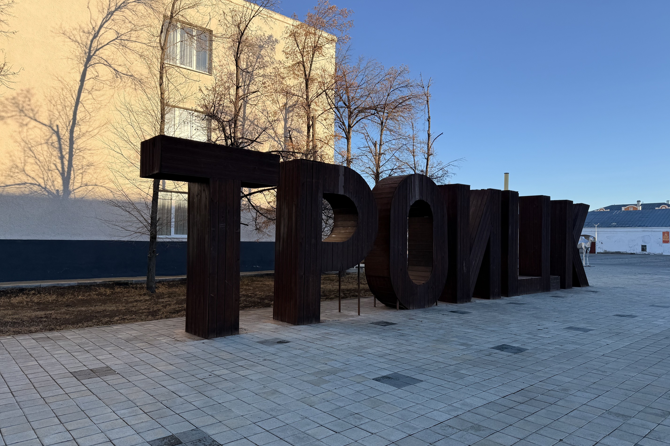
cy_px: 221
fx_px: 465
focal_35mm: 25
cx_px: 335
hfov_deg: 71.5
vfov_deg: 51.3
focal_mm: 6.76
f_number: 1.78
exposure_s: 1/2110
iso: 80
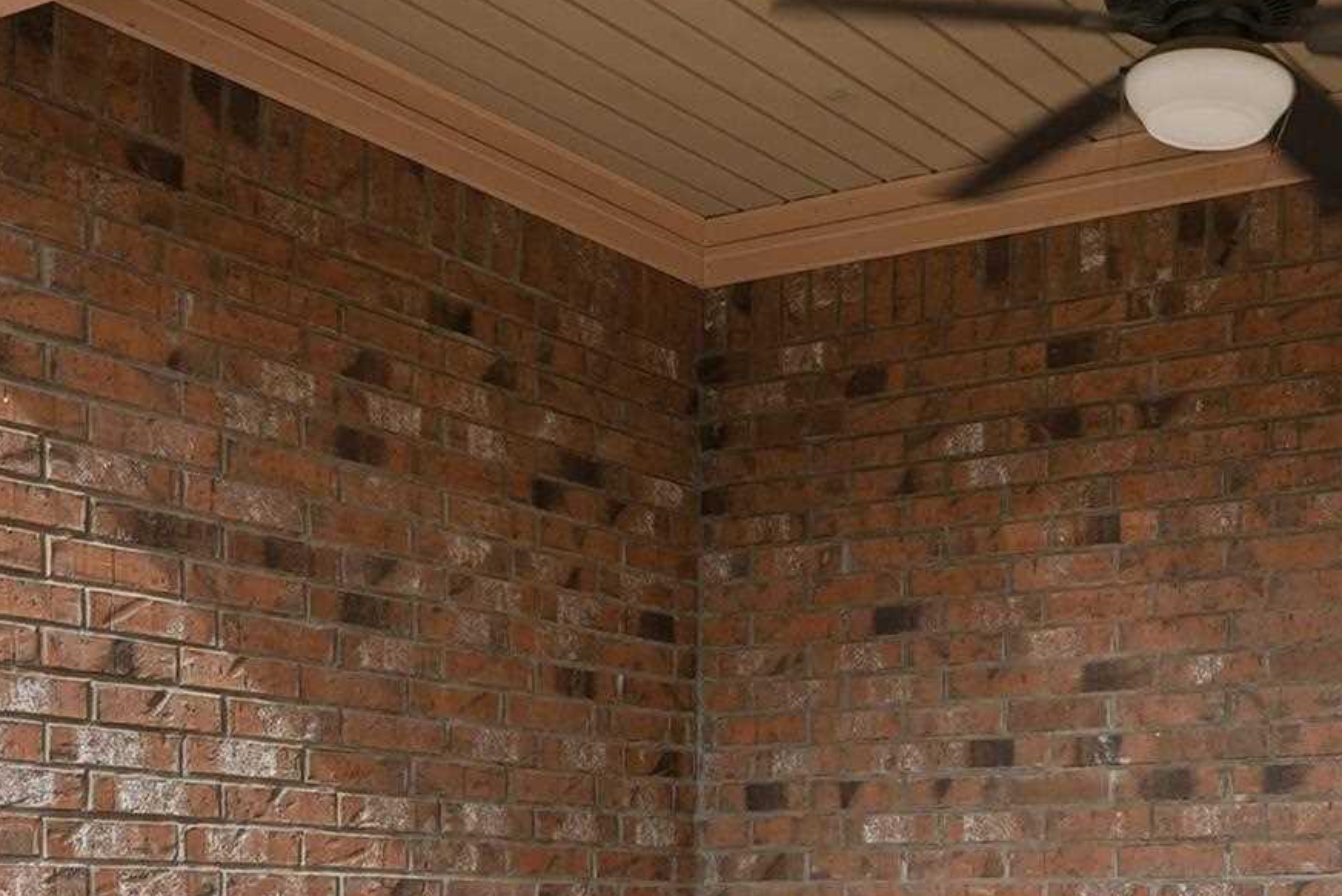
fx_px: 2051
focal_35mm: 55
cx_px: 1141
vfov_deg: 23.3
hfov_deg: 34.7
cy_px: 954
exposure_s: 1/640
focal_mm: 16
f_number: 9
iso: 250
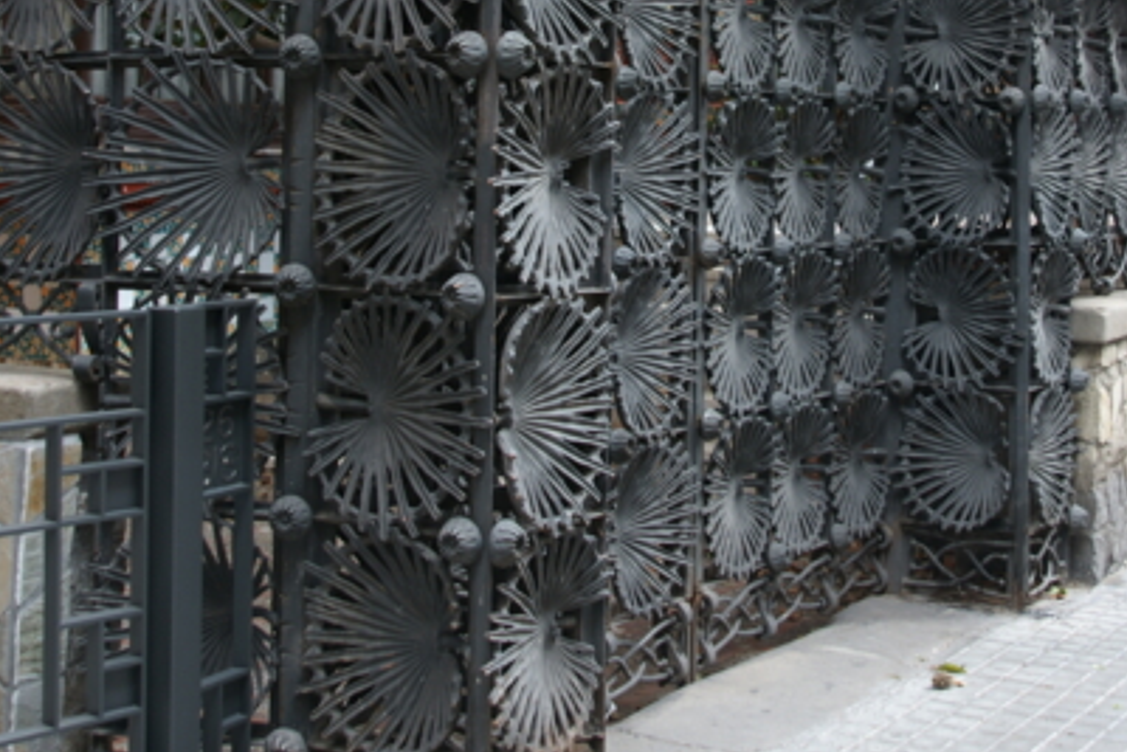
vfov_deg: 22.1
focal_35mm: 60
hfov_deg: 33.3
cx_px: 651
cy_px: 75
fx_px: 1879
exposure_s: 1/40
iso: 200
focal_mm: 20
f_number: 4.5
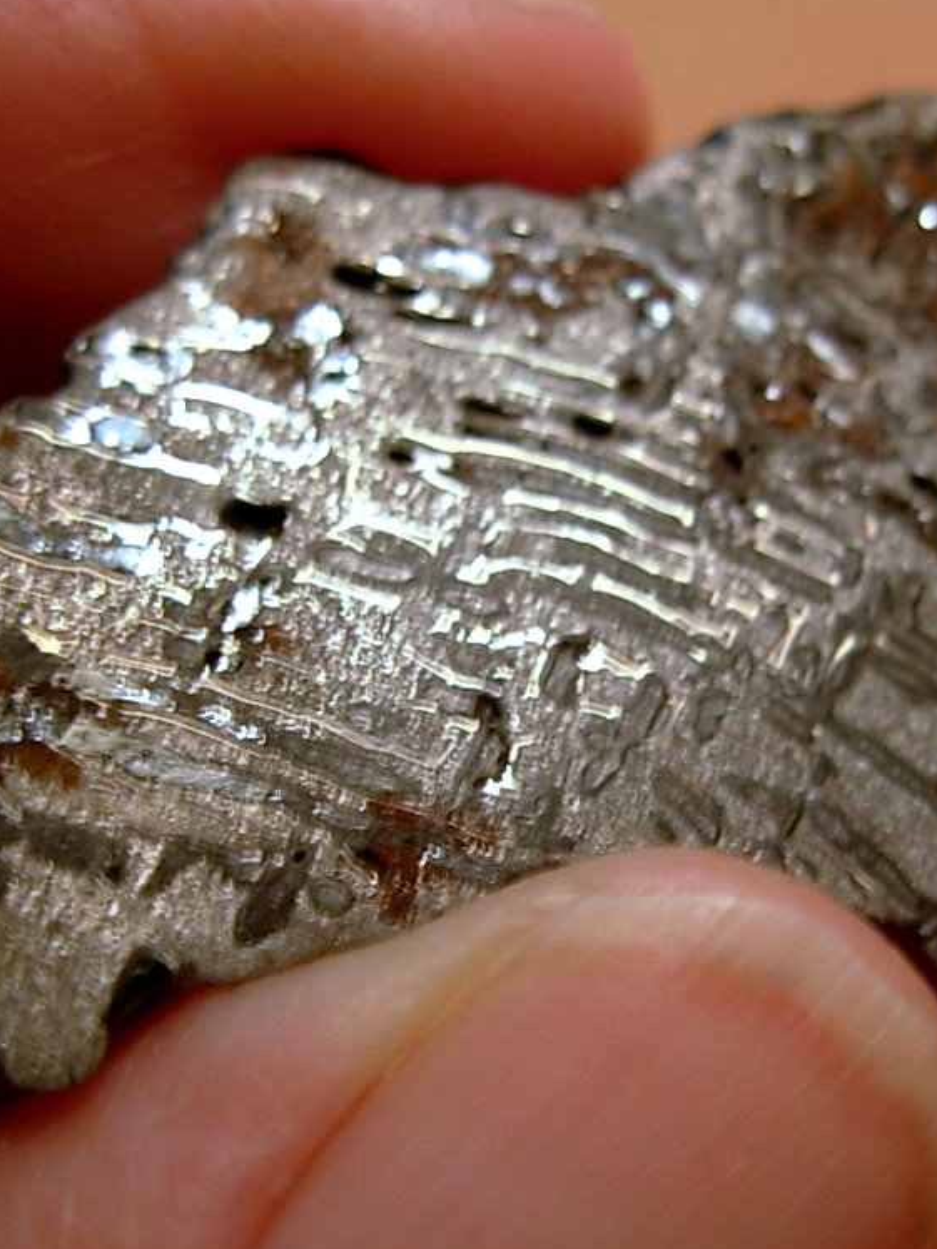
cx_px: 606
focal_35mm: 52
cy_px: 630
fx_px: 1877
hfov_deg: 27.9
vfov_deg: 36.8
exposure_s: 1/8.7
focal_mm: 6.3
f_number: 2.9
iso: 50
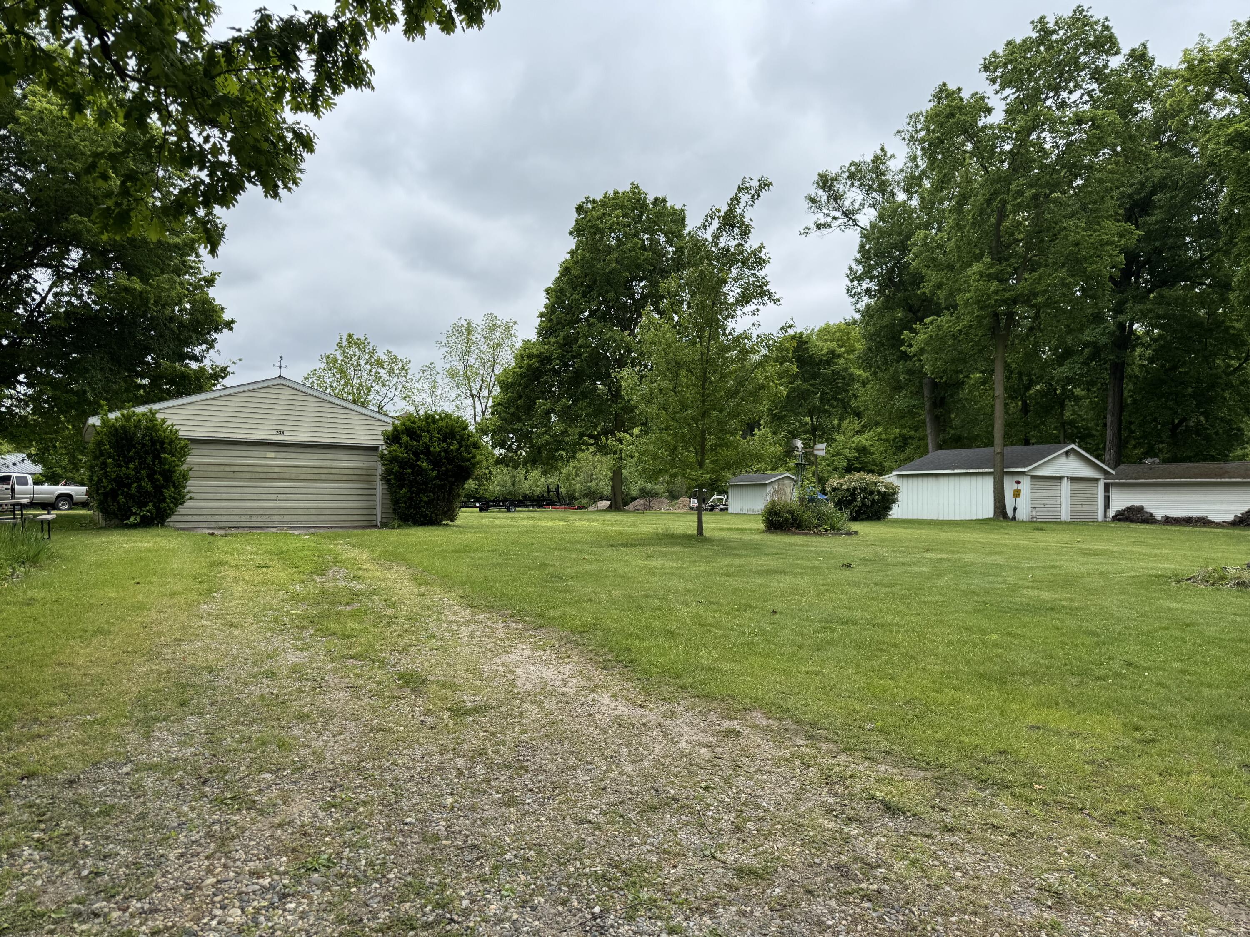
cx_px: 625
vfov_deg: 56.8
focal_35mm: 24
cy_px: 468
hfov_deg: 71.6
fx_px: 867
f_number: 1.78
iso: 80
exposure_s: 1/1524
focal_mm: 6.76
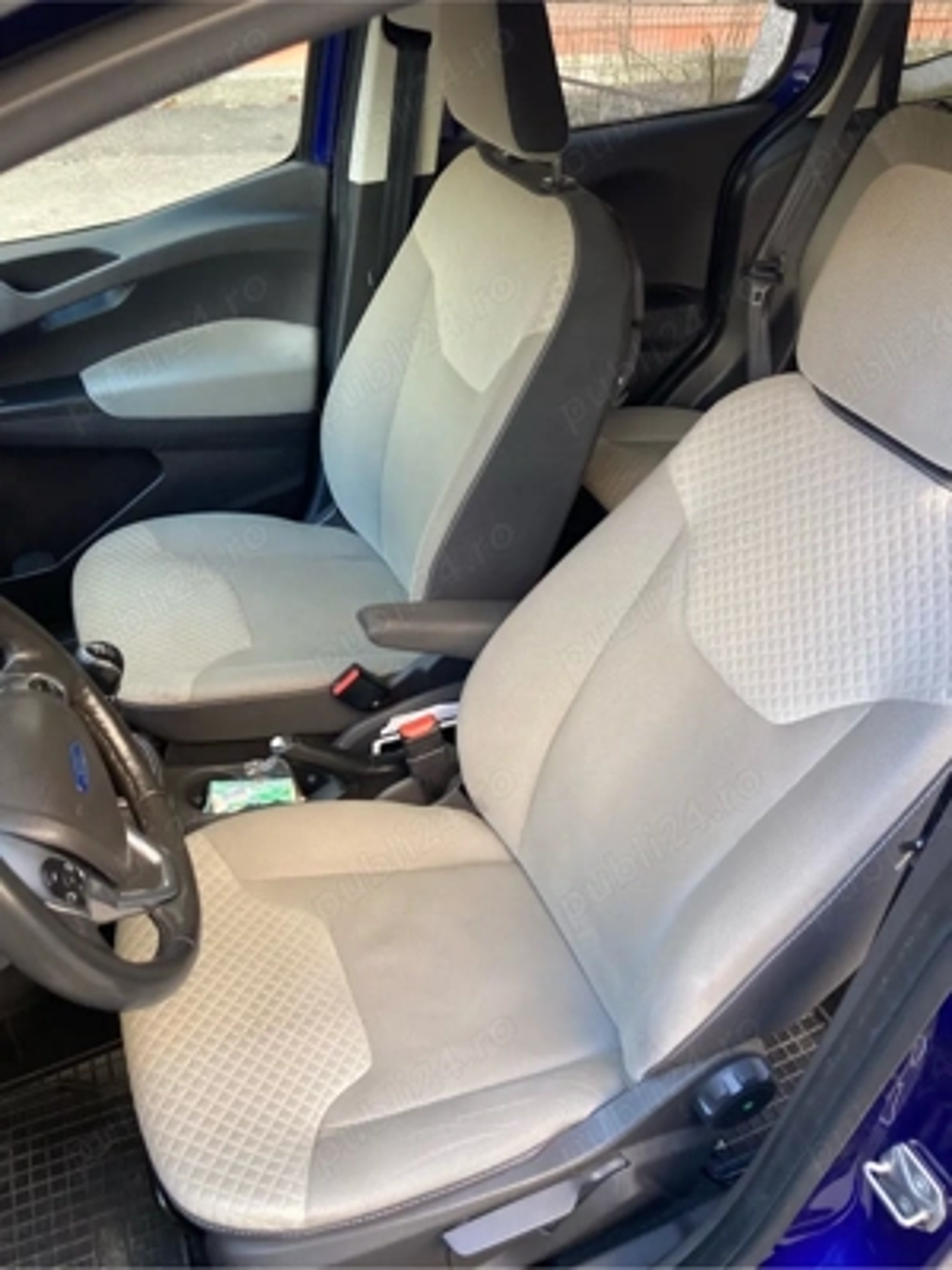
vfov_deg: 63.4
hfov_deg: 49.7
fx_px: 1027
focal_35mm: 28
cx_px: 476
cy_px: 635
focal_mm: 3.99
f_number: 1.8
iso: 80
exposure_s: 1/60
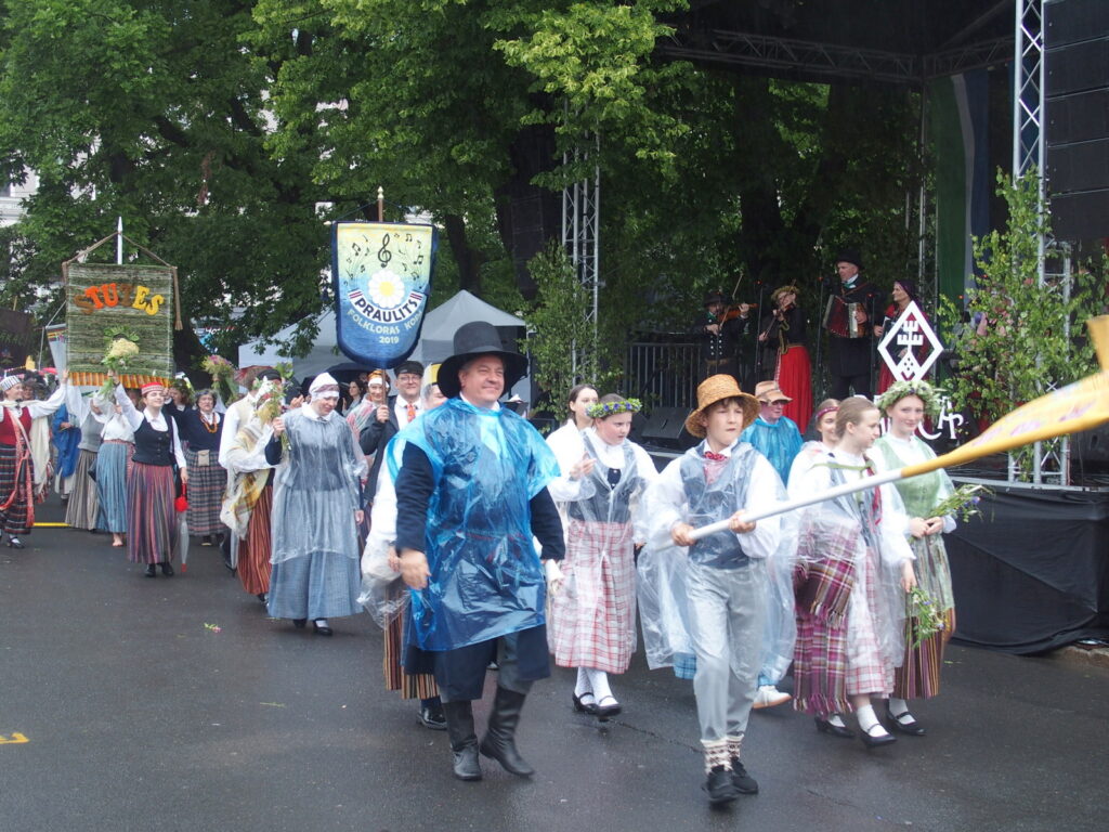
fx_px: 1602
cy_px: 416
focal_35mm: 50
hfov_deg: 38.2
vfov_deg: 29.1
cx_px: 554
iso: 160
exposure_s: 1/100
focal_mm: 10.8
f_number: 2.8
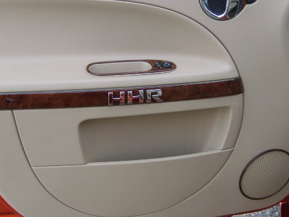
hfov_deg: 38.2
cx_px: 137
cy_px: 110
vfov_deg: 29.1
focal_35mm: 50
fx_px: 417
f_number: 2.8
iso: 50
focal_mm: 5.8
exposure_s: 1/180
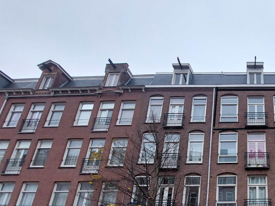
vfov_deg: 51.8
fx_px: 191
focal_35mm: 24
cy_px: 175
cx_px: 249
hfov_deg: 60.4
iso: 125
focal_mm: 1.7
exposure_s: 1/50
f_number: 2.2
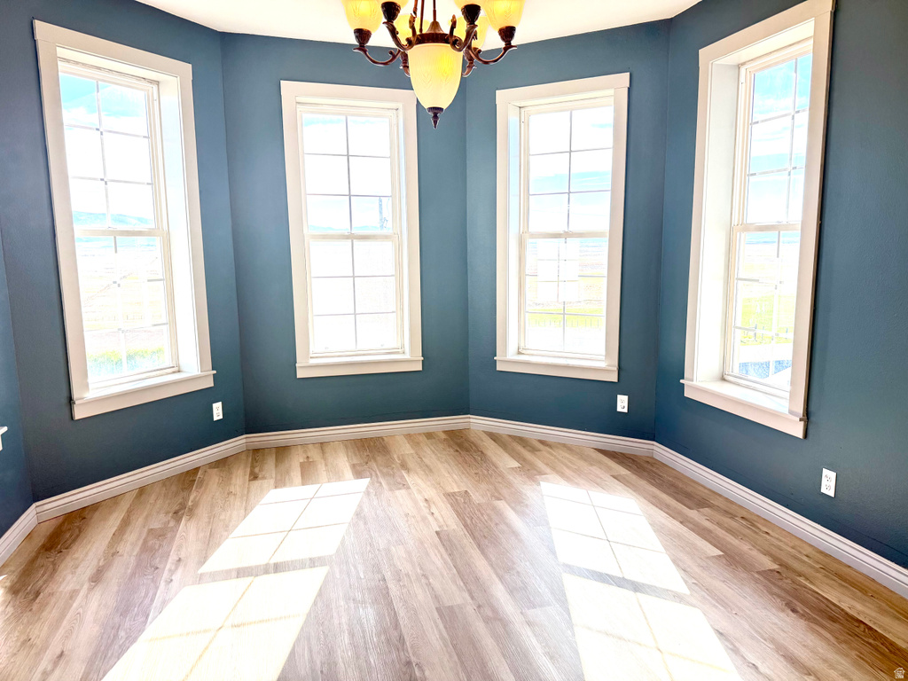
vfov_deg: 56.8
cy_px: 340
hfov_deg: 71.6
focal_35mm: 24
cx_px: 454
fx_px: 630
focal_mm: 6.76
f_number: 1.78
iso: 100
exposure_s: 1/660
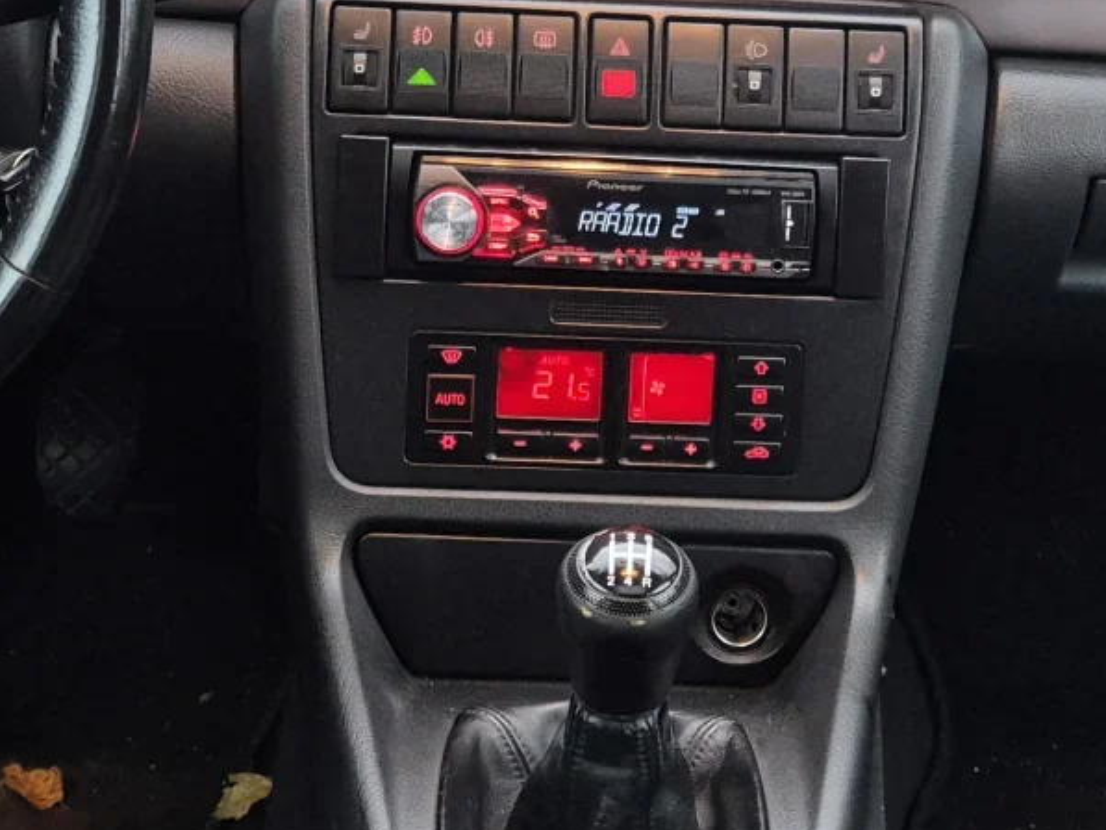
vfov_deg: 19.7
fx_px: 2365
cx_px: 650
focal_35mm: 74
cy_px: 159
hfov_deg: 26.3
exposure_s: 1/100
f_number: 1.8
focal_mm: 5.4
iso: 640
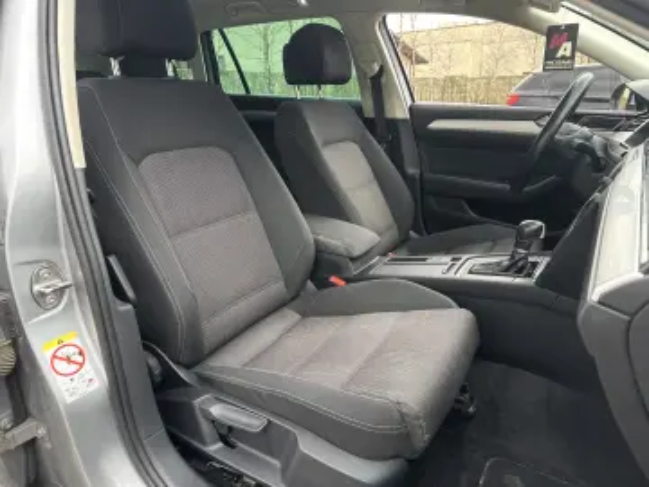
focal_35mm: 24
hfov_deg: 71.6
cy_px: 244
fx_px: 450
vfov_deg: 56.8
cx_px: 324
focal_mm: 6.86
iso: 80
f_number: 1.78
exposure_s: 1/121
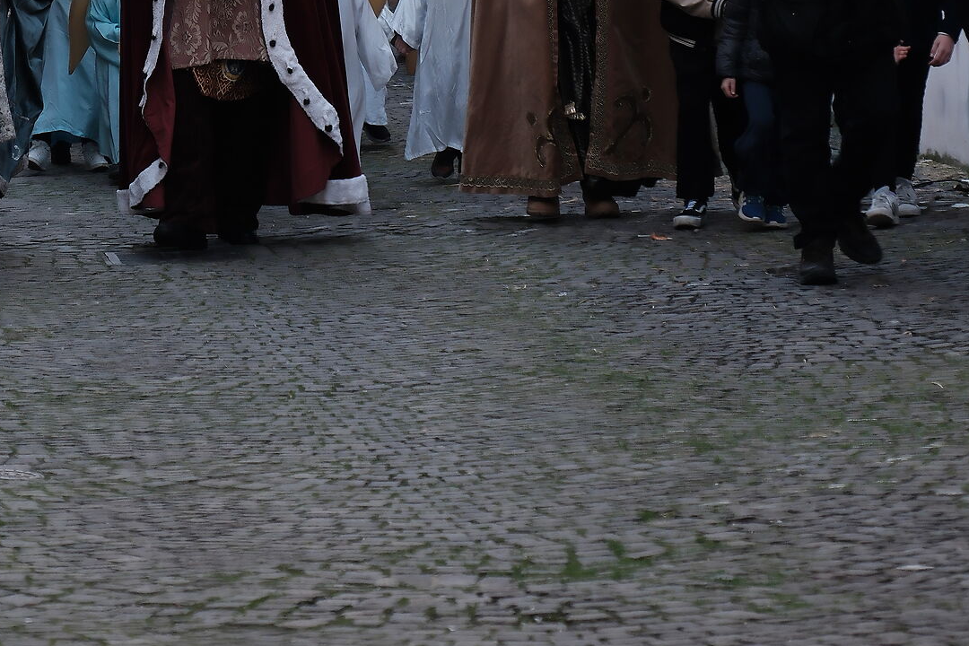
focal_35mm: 249
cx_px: 302
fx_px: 6702
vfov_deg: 5.5
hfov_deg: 8.3
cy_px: -69
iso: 640
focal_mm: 74.4
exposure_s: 1/100
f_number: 5.6
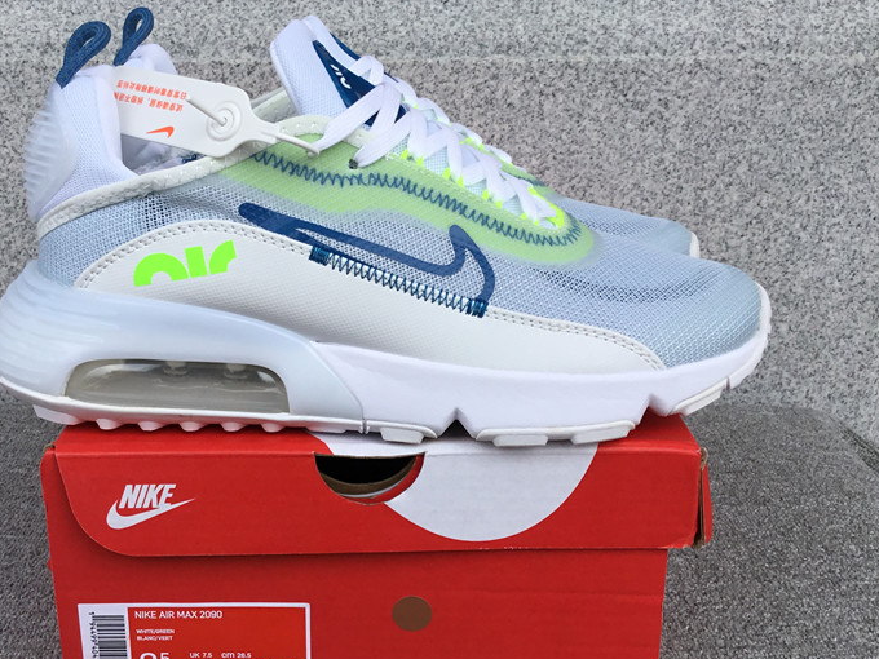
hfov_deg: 45.6
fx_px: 1041
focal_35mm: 41
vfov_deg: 35.1
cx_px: 372
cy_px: 359
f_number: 2.4
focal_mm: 3.3
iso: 25
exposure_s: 1/641
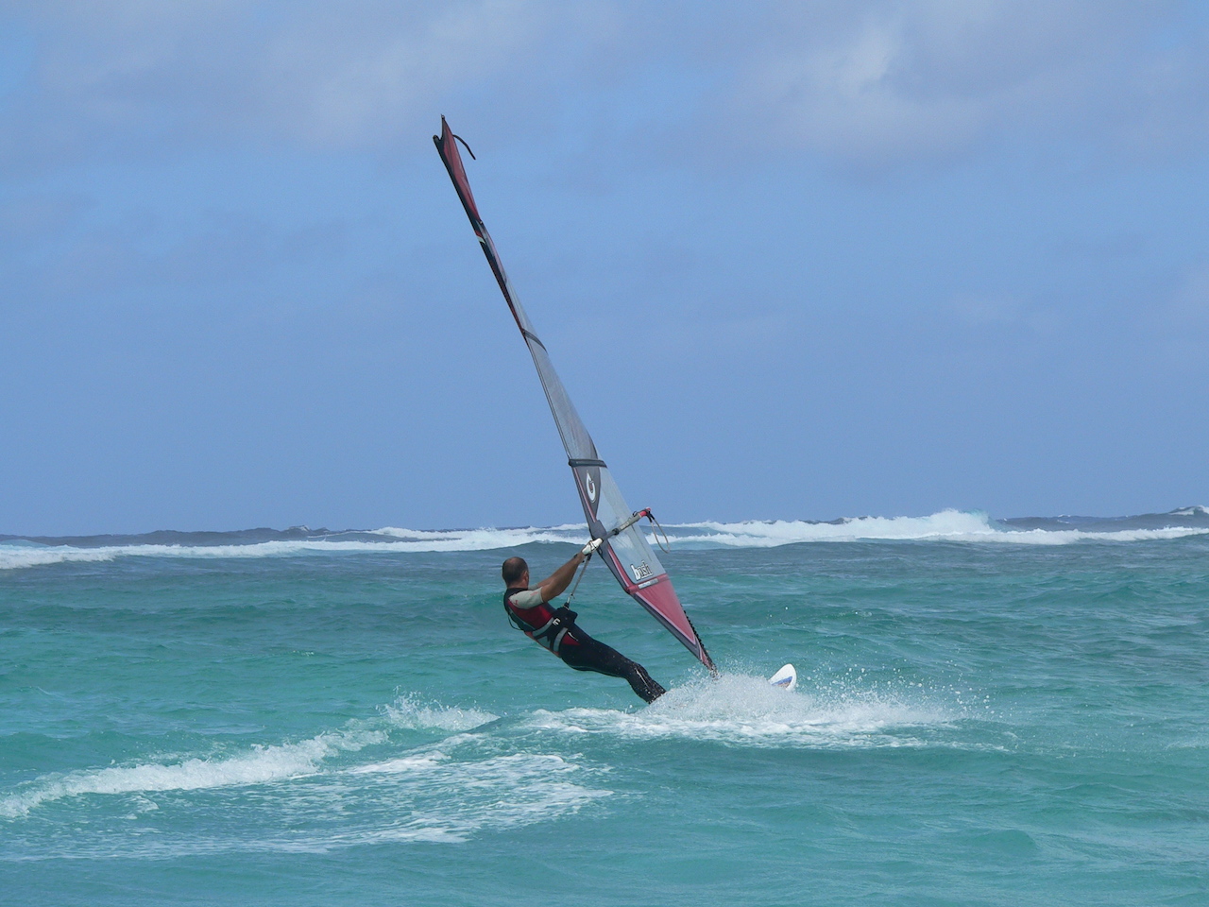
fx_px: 5099
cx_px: 604
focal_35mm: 146
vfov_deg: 10.2
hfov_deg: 13.5
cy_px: 454
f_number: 4.6
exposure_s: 1/800
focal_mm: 24.3
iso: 80
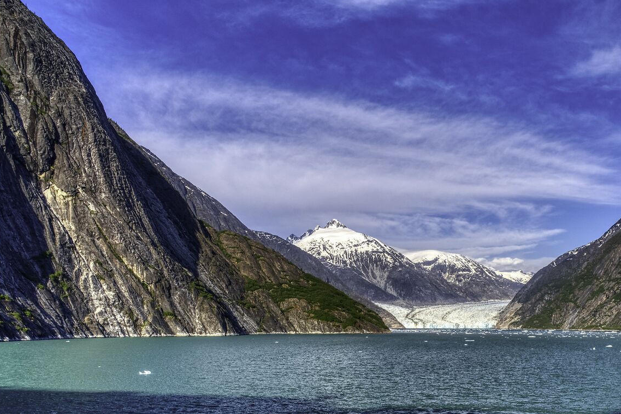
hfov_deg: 49.5
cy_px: 298
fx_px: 655
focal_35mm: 38
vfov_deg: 34.5
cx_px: 429
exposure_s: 1/40
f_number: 11
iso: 100
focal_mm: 18
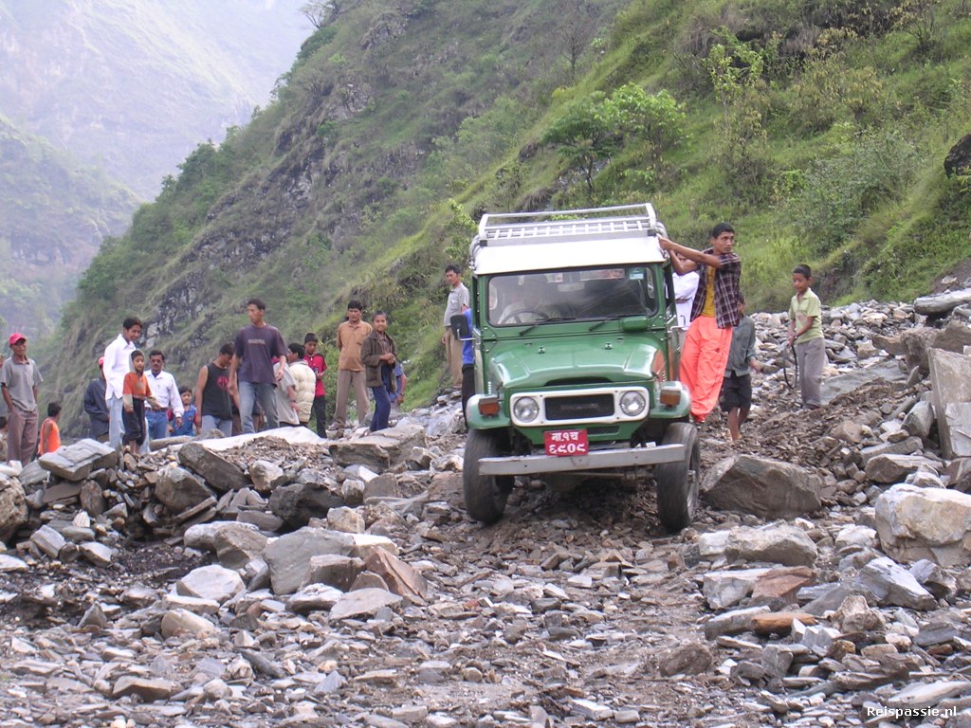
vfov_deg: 12.9
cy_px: 364
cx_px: 486
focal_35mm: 115
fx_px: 3226
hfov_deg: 17.1
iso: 100
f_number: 4.9
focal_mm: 17.4
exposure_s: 1/38
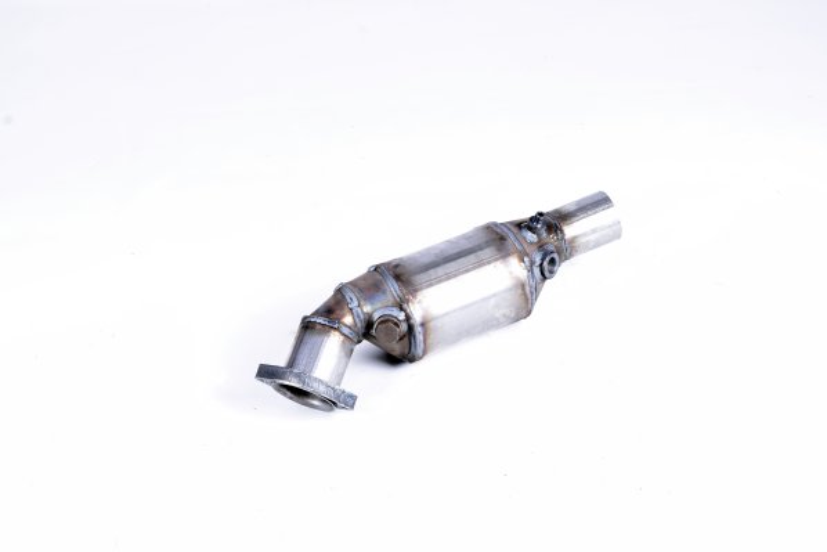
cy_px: 276
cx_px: 414
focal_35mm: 82
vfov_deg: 16.6
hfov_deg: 24.6
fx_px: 1896
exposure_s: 1/60
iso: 200
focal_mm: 55
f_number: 13
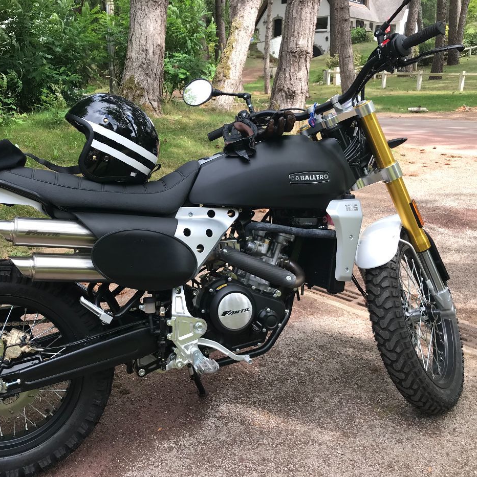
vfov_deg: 48.4
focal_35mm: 34
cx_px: 183
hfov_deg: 48.1
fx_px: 530
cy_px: 244
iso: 20
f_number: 1.8
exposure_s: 1/425
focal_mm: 3.99
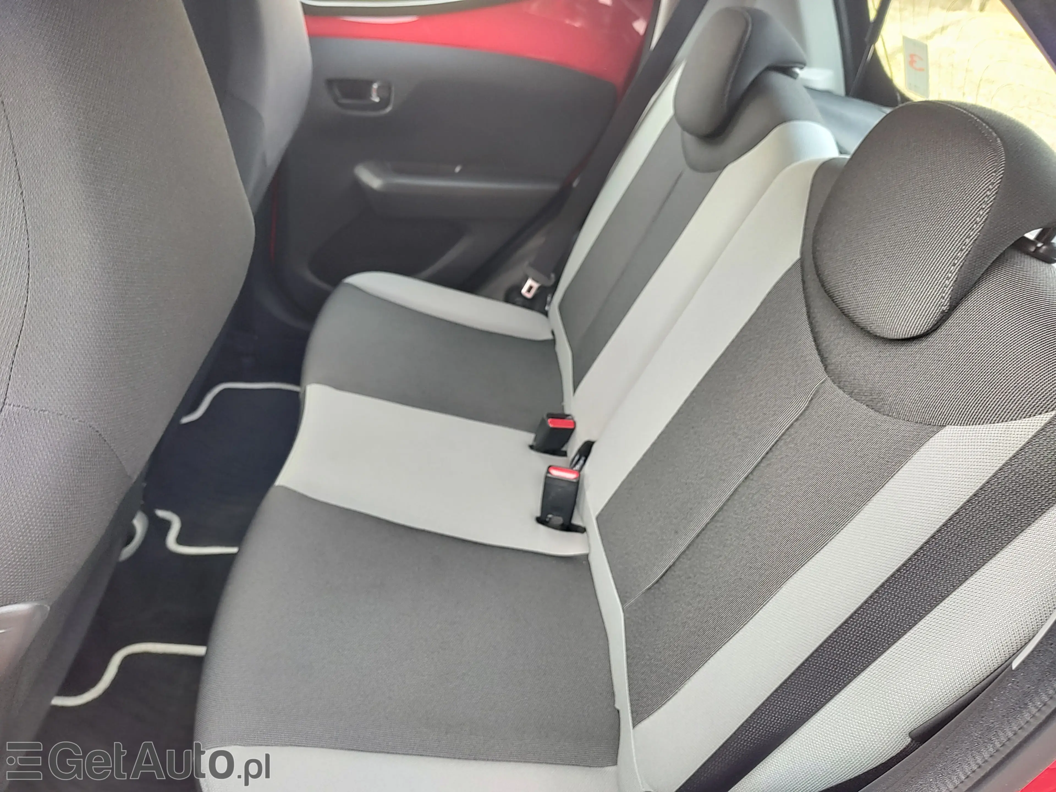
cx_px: 528
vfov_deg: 58.9
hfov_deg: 73.9
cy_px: 396
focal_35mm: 23
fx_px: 702
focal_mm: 5.56
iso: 295
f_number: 1.8
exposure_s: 1/50
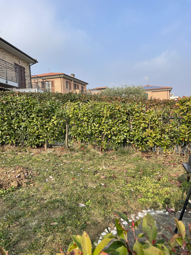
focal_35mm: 26
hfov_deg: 53.1
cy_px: 128
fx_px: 191
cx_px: 96
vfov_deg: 67.3
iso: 32
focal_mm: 4.2
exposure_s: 1/1916
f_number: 1.6
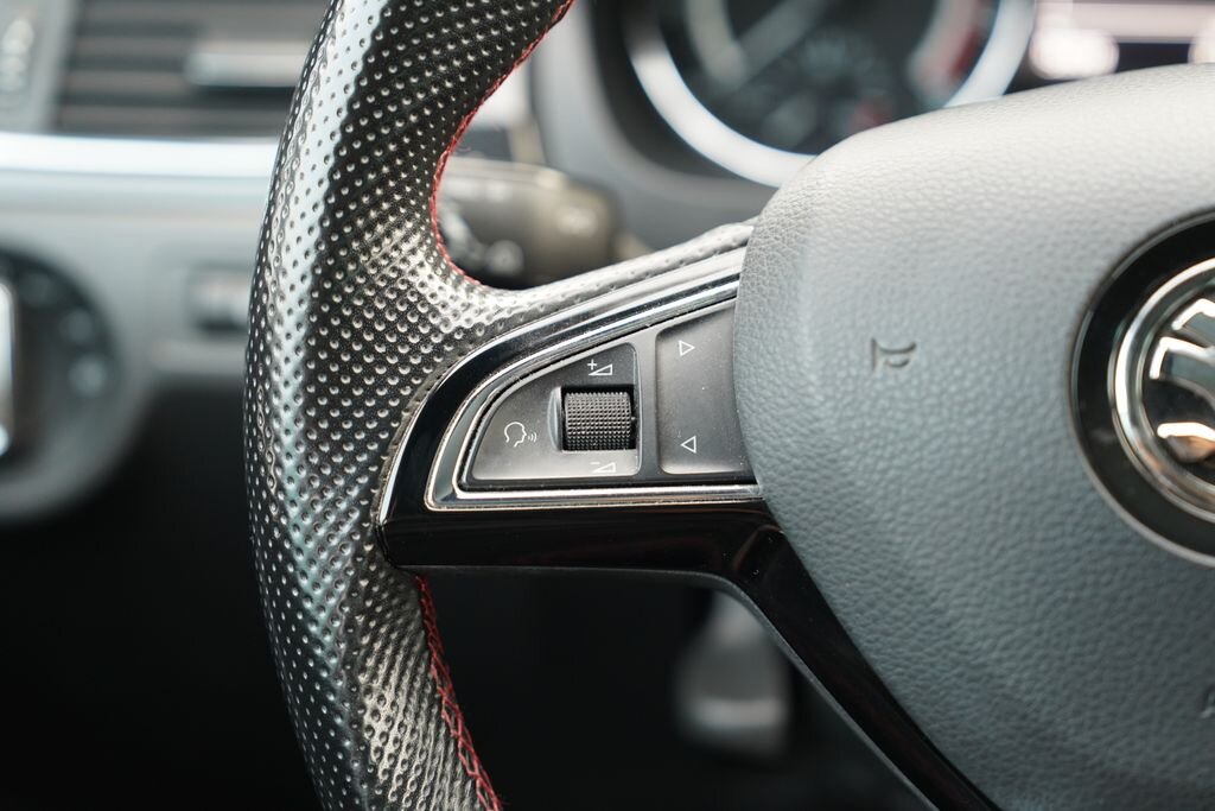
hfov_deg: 28.8
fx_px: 2363
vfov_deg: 19.5
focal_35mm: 70
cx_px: 608
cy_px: 406
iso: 1600
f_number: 2.8
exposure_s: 1/80
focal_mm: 70
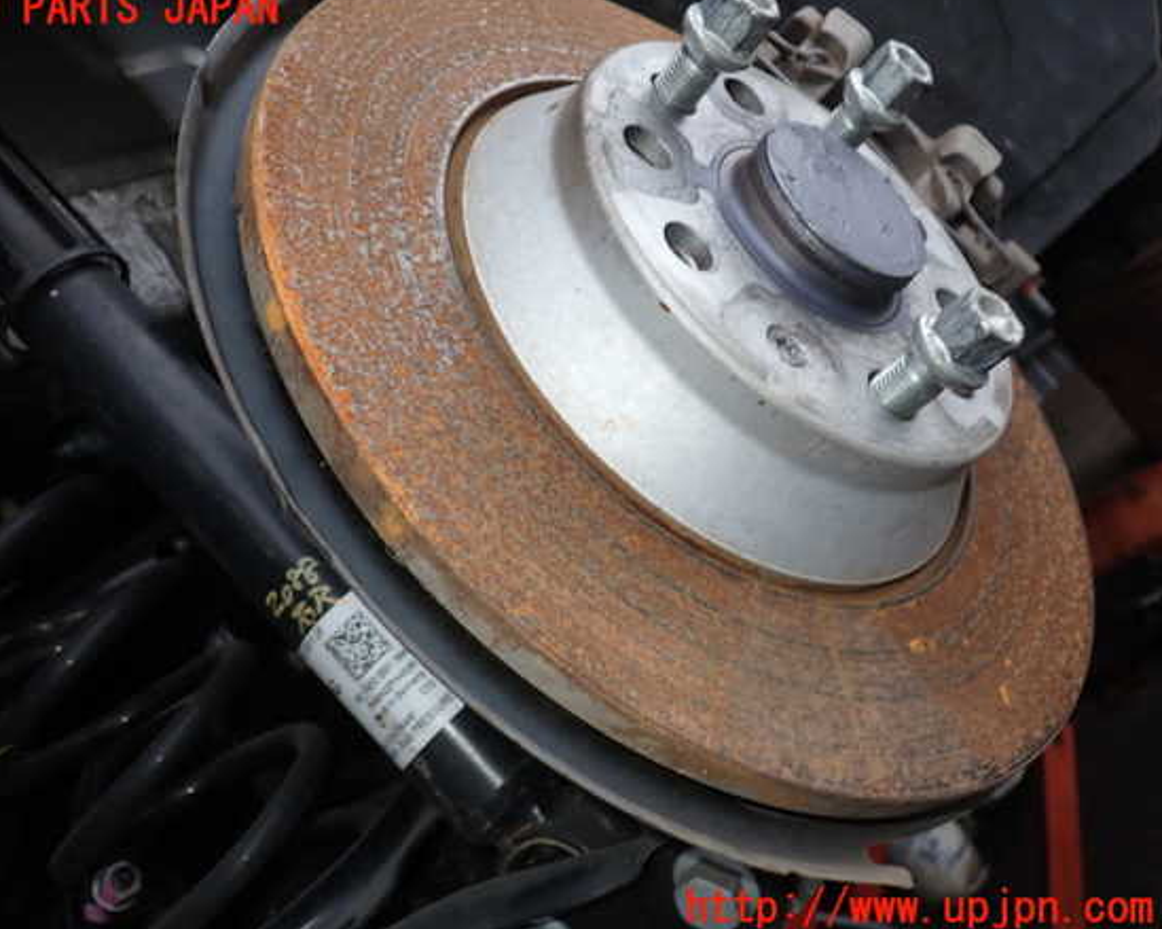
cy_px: 459
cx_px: 529
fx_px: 1100
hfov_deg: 55.6
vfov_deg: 45.8
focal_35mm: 32
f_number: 6.3
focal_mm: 5.4
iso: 100
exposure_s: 1/30
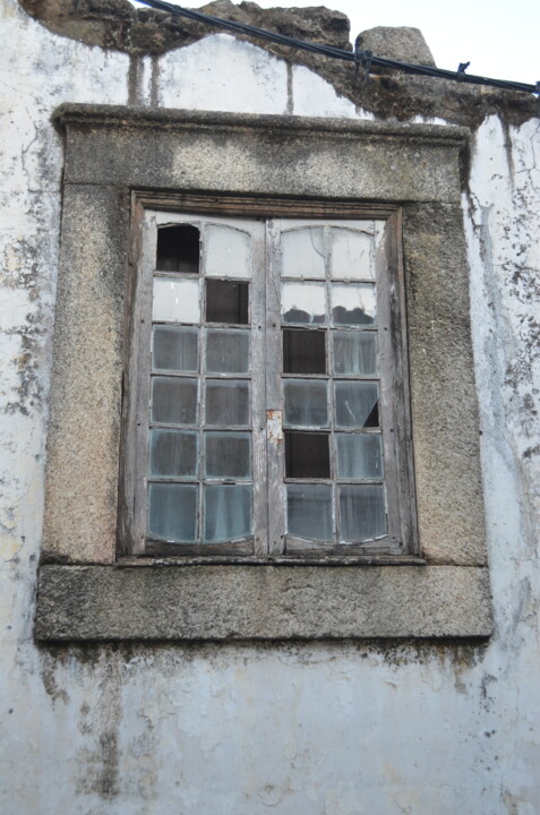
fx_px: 881
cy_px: 408
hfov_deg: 34.1
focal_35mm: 39
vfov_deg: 49.6
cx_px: 270
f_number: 5
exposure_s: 1/100
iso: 400
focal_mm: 26
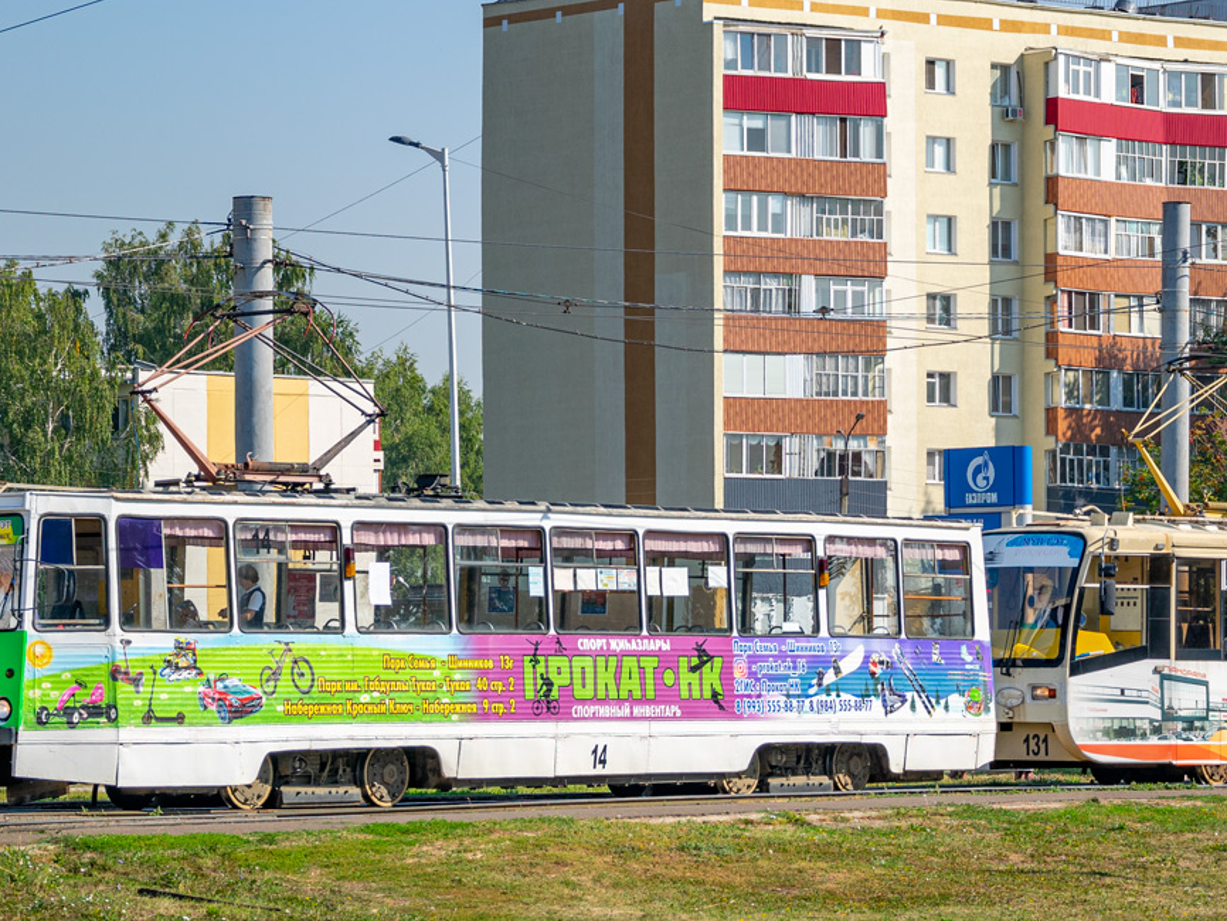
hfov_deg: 14.1
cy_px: 441
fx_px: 4964
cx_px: 789
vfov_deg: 10.6
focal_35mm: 140
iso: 100
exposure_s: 1/500
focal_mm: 58
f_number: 7.1
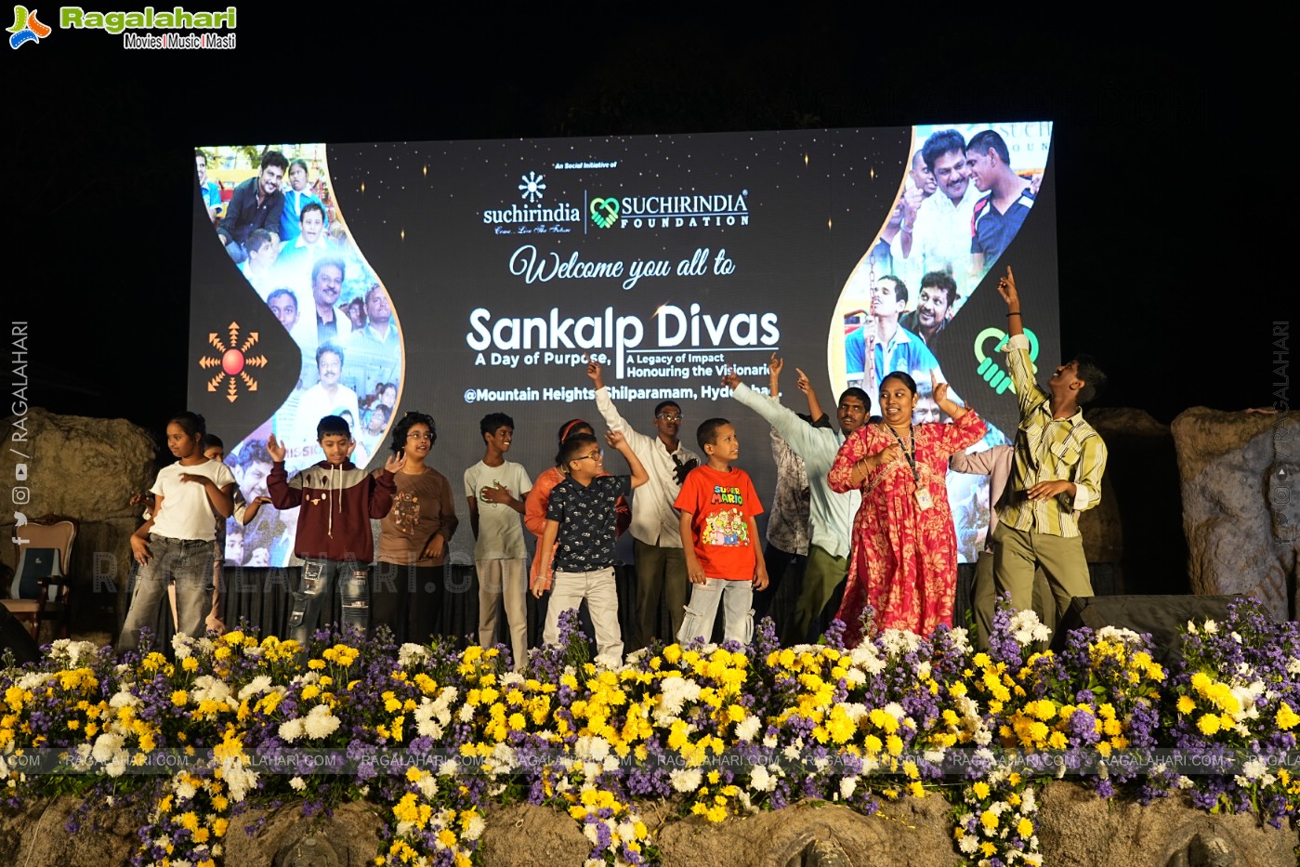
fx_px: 1444
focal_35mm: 40
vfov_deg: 33.4
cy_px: 434
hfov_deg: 48.5
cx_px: 650
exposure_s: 1/125
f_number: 4
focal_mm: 40
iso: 320
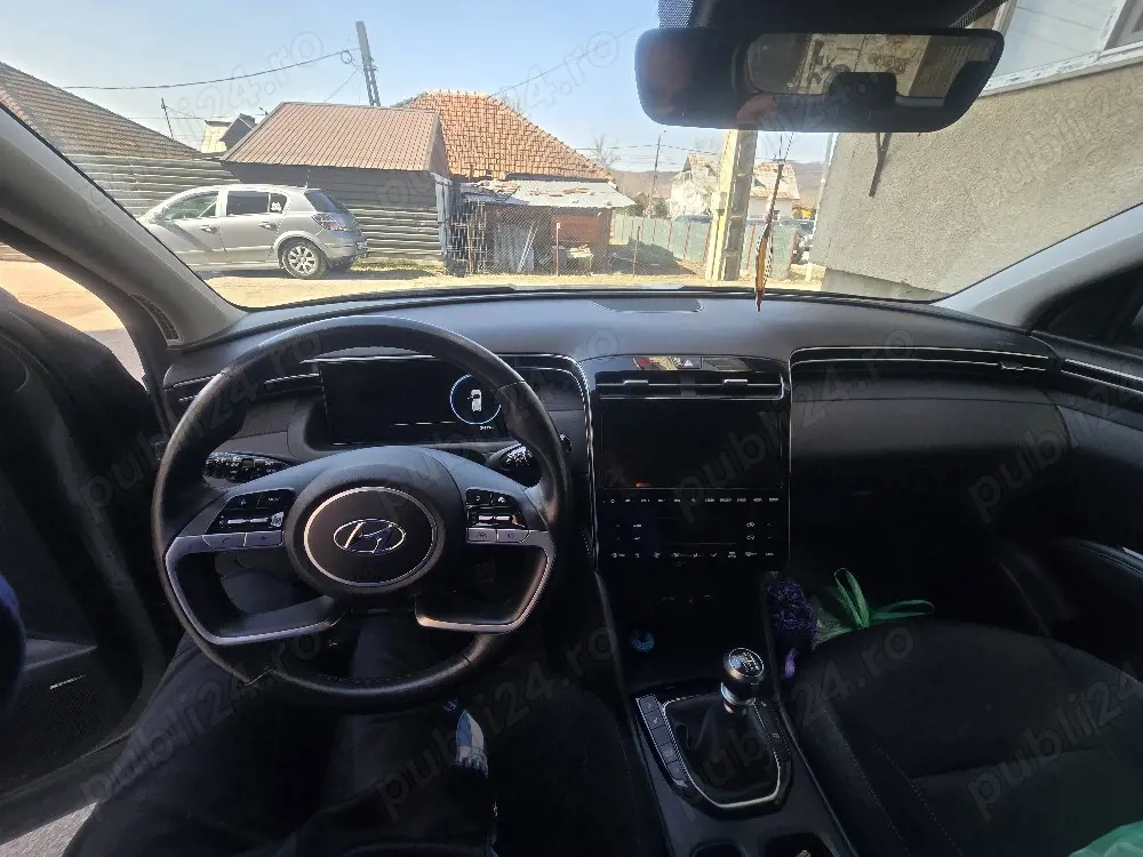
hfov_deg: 106.2
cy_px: 428
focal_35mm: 13
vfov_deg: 89.9
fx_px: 429
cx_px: 572
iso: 50
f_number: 2.2
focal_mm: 2.2
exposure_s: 1/244
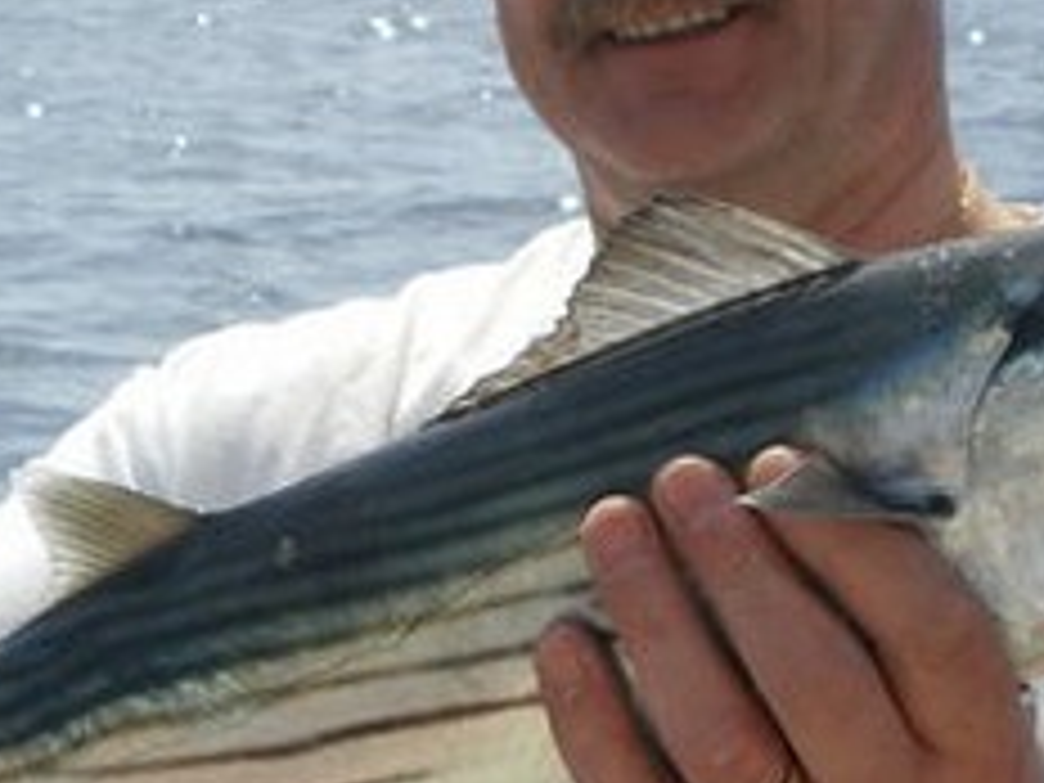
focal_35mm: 160
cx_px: 482
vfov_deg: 9.3
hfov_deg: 12.3
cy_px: 387
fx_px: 4826
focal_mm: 10.3
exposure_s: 1/320
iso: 50
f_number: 5.9
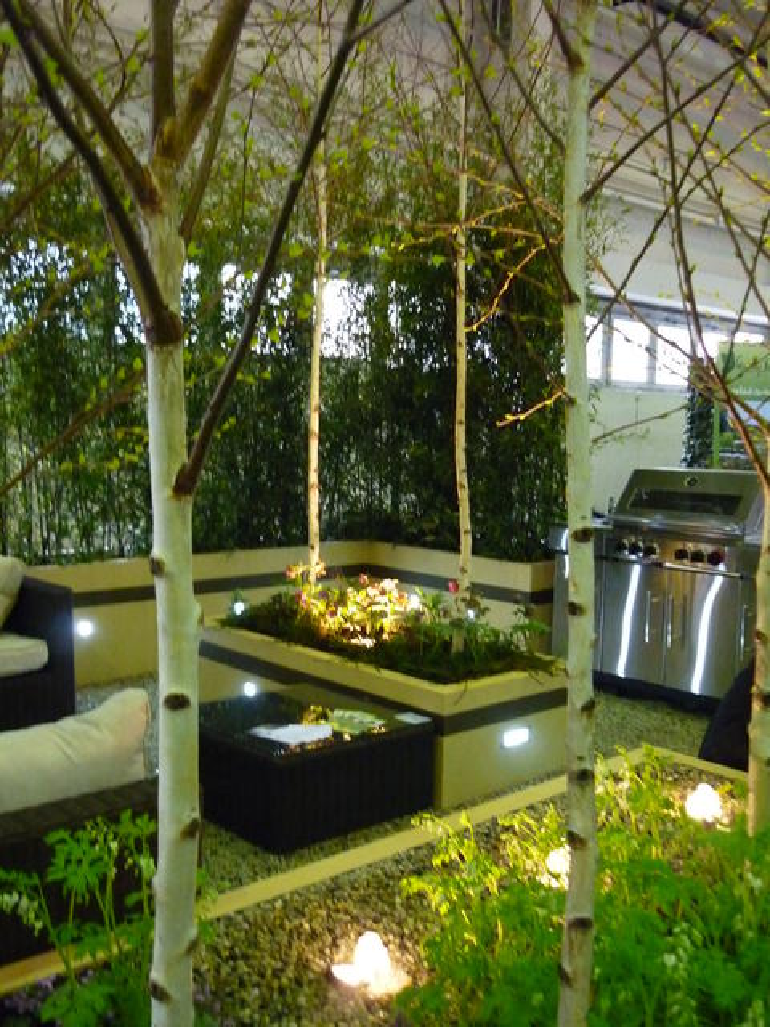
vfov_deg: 55.4
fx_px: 979
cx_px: 385
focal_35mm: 33
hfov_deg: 42.9
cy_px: 514
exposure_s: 1/20
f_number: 2.8
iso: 800
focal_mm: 5.5
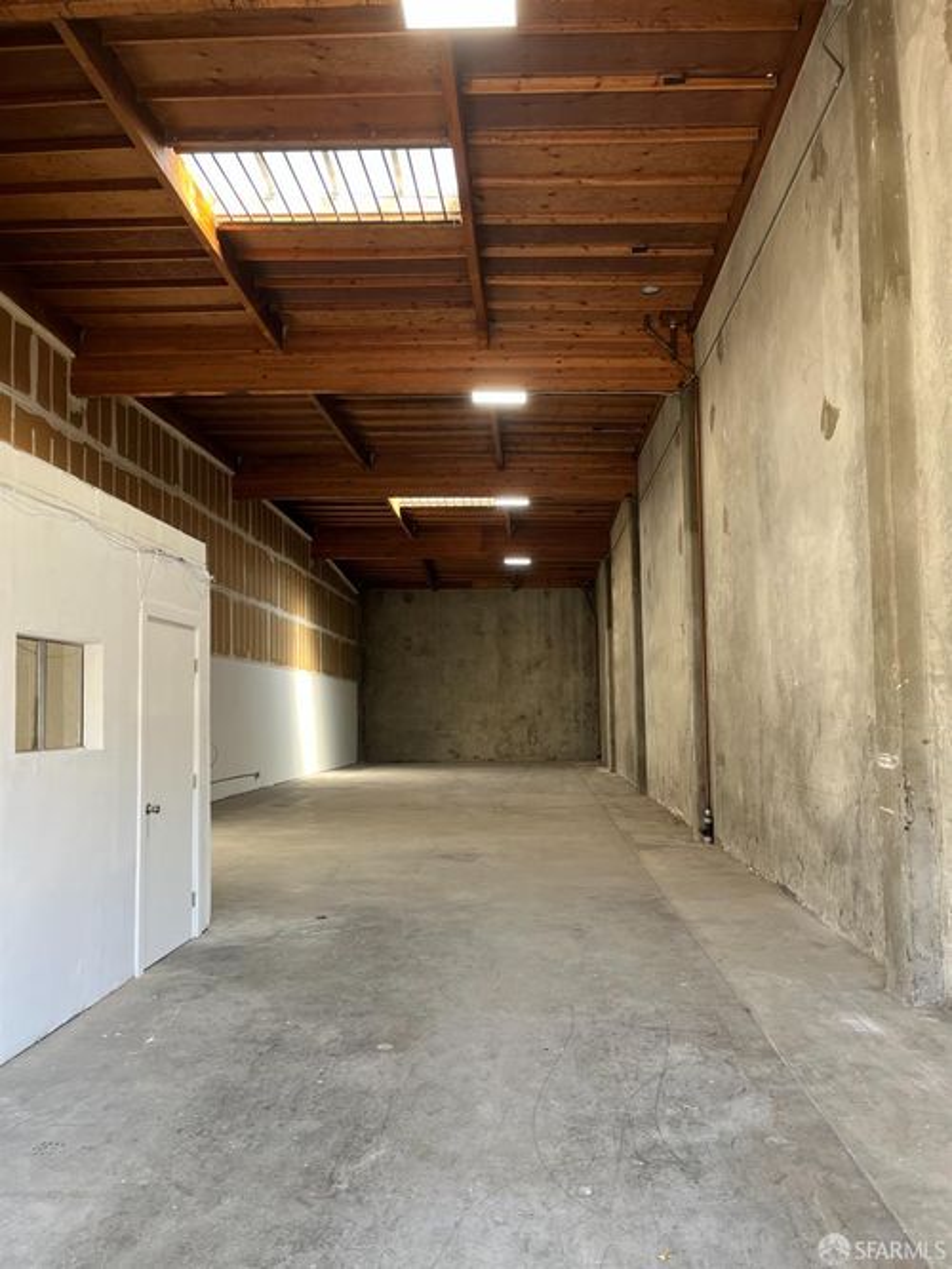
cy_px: 634
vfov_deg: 67.3
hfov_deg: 53.0
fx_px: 954
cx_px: 476
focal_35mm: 26
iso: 80
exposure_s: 1/122
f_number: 1.6
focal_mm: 5.1
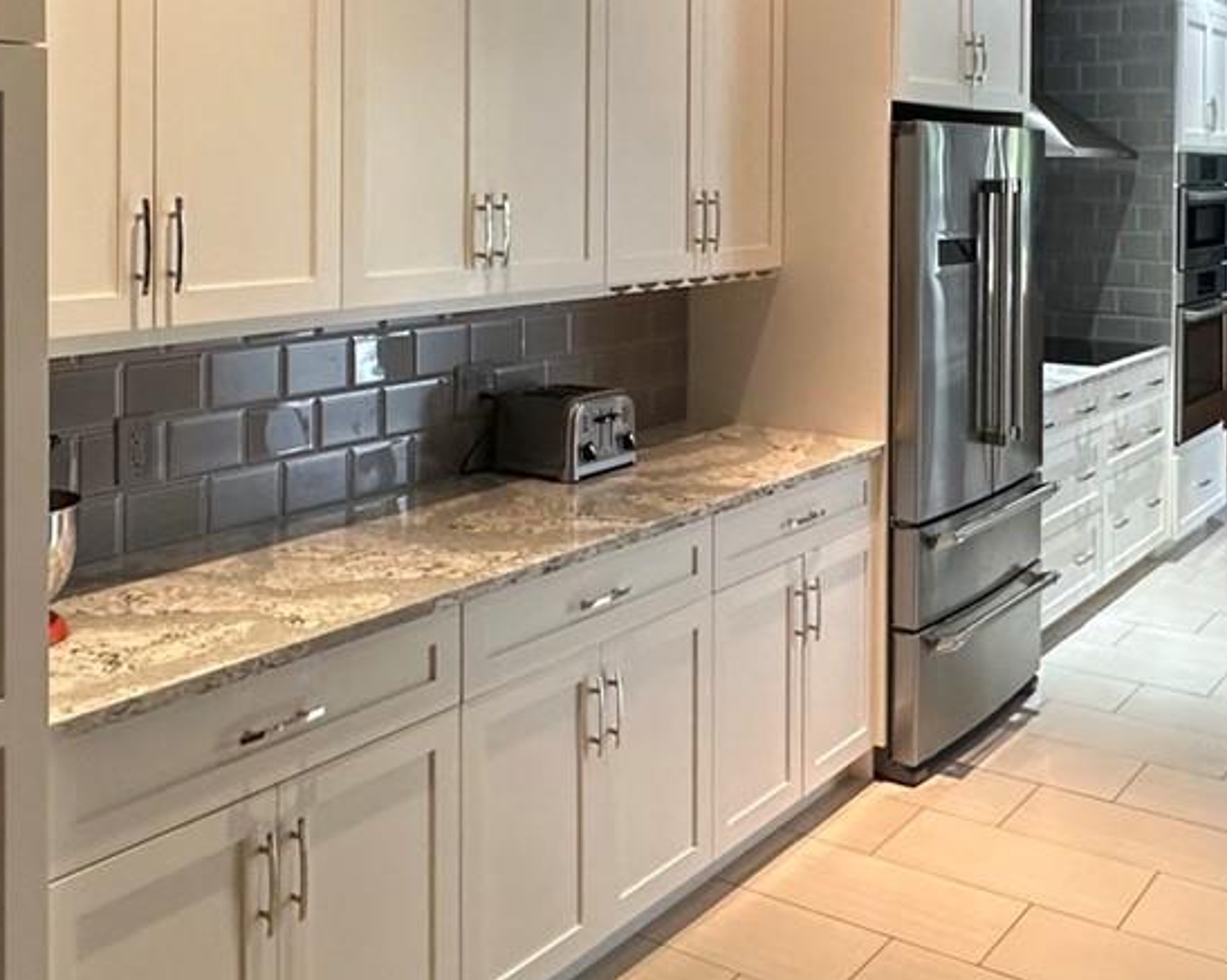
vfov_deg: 36.0
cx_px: 722
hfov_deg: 45.6
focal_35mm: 40
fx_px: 1452
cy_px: 193
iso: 250
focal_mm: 2.22
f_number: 2.2
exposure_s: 1/120
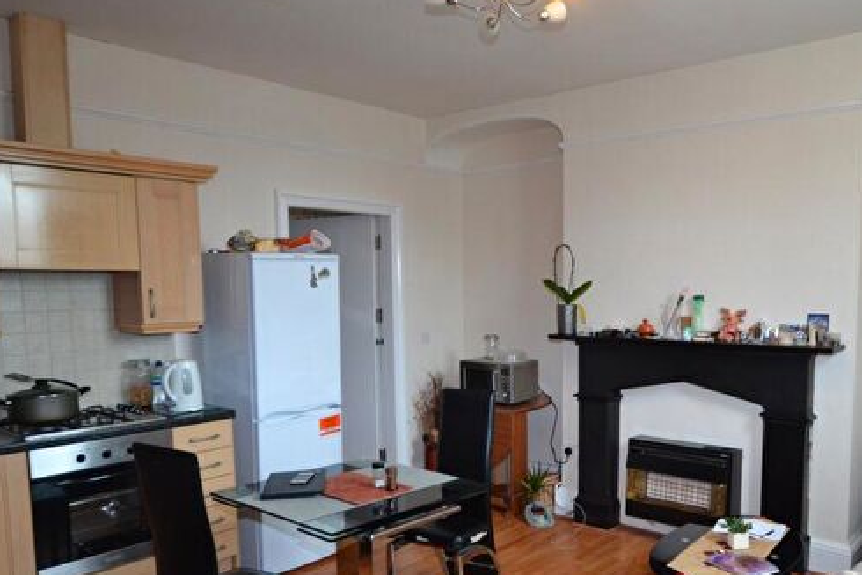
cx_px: 540
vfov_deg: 43.3
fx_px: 719
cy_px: 363
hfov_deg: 61.1
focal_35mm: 30
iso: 1400
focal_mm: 14
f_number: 3.5
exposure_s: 1/60
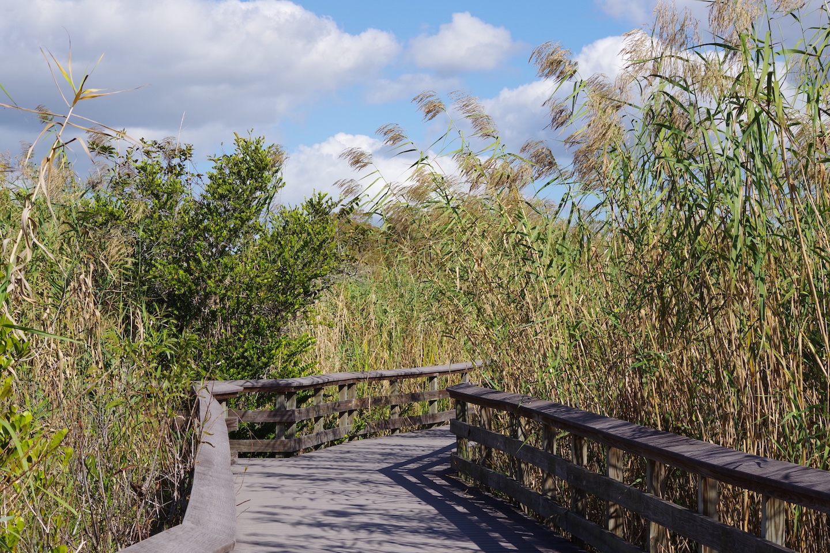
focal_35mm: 82
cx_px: 415
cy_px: 276
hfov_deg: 24.8
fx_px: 1890
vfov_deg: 16.7
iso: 100
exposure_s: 1/125
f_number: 11
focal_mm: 55
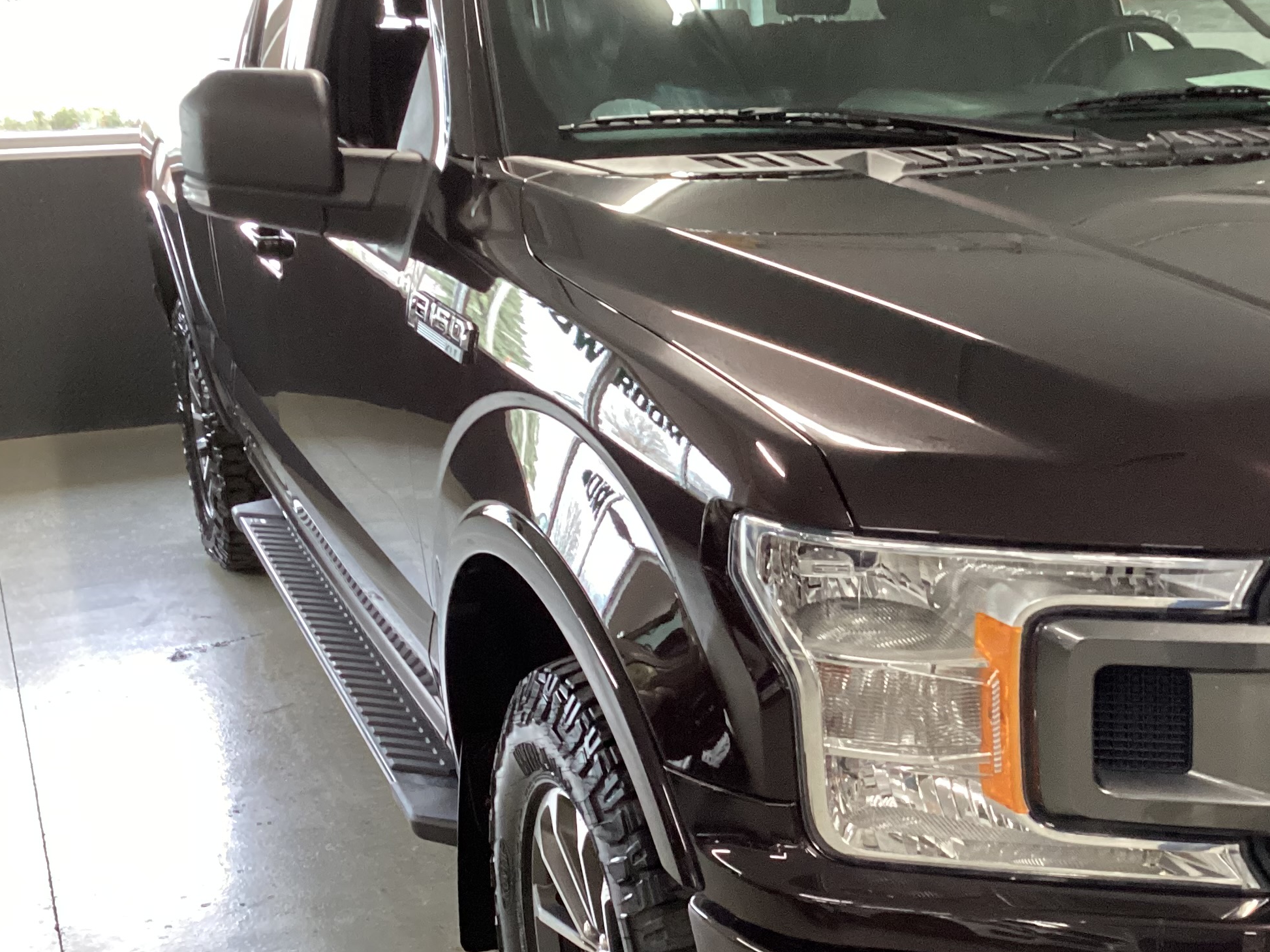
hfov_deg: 35.7
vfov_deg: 28.0
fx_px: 1908
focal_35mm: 52
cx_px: 1010
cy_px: 555
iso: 400
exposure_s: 1/60
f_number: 2.4
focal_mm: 3.3
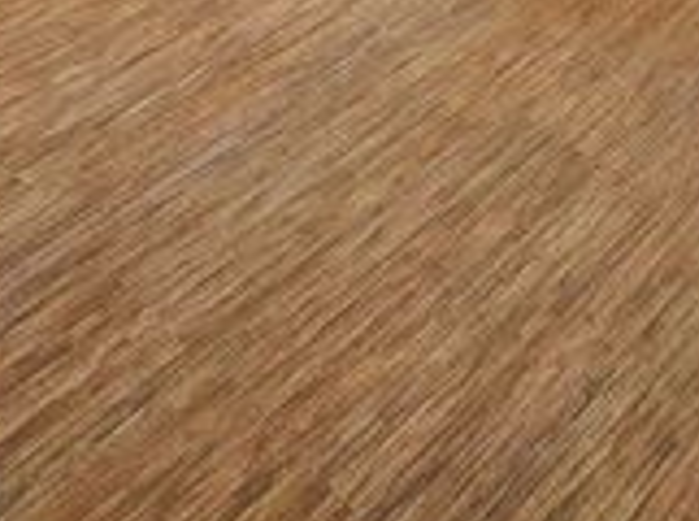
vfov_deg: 17.2
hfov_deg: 33.0
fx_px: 1148
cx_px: 145
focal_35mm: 57
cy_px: -569
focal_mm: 1.7
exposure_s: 1/110
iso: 32
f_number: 2.2
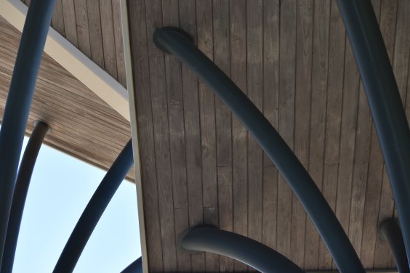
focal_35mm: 90
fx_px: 1020
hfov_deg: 22.7
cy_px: 144
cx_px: 201
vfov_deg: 15.3
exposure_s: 1/160
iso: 100
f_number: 6.3
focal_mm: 55
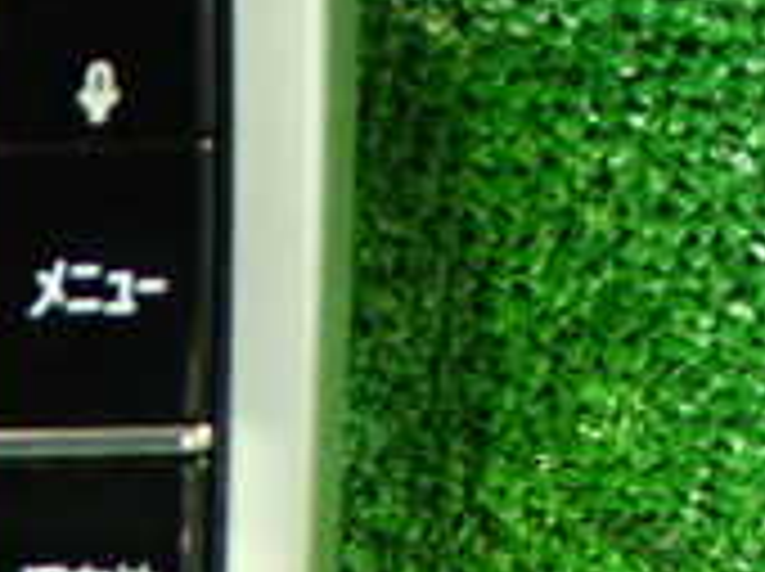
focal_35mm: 106
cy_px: 883
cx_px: -562
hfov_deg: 16.1
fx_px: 2339
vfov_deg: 13.1
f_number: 2.3
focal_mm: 5.4
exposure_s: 1/30
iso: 1000
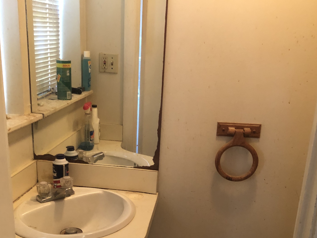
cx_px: 153
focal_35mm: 40
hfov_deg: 46.8
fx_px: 366
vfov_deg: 35.5
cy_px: 166
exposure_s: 1/12
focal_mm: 4
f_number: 1.8
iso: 100
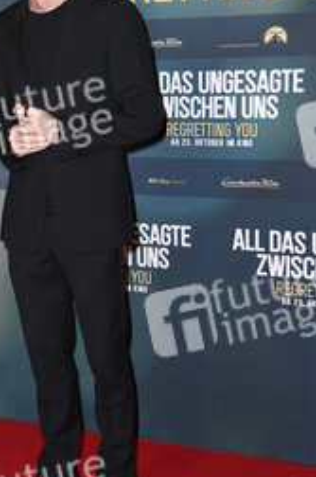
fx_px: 1177
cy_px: 218
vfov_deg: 22.9
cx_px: 70
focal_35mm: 89
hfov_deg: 15.2
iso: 640
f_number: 5.6
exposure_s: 1/250
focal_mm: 56
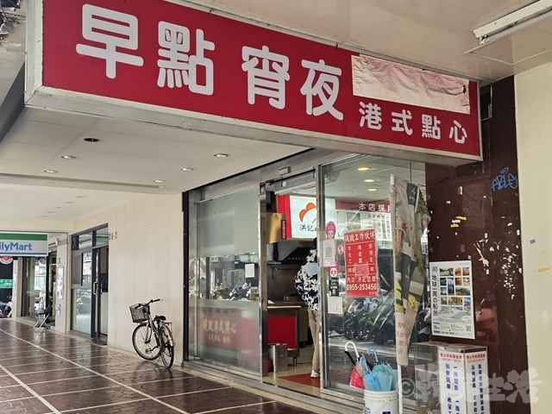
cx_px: 276
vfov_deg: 58.9
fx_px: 367
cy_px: 207
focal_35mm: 23
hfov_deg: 73.9
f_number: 1.7
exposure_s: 1/120
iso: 100
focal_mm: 6.3
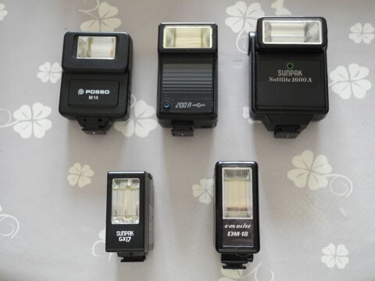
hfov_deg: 45.8
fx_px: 444
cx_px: 188
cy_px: 140
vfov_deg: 35.1
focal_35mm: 41
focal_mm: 8.8
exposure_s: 1/26.5
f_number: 3.2
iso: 400
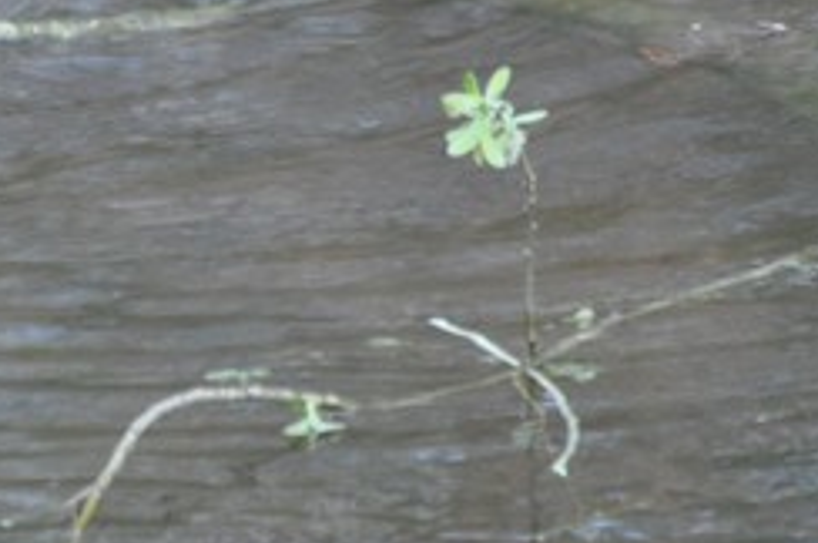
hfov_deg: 1.4
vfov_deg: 0.9
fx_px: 33470
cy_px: -82
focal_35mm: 1475
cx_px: -235
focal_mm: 300
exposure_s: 1/30
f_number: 5.6
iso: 800
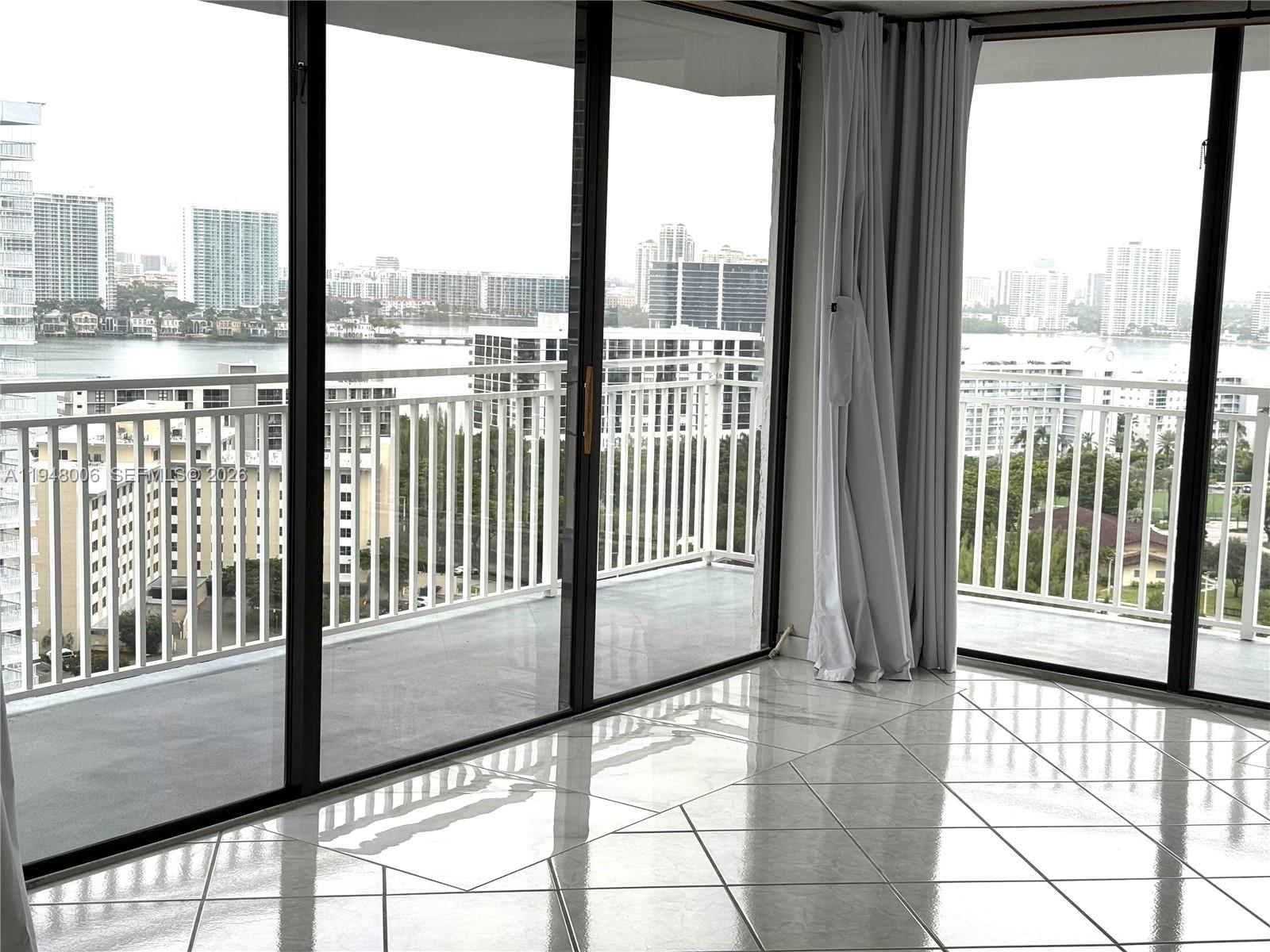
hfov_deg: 39.7
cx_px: 635
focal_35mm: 48
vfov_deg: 30.3
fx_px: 1761
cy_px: 476
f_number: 1.78
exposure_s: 1/212
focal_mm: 6.76
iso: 50
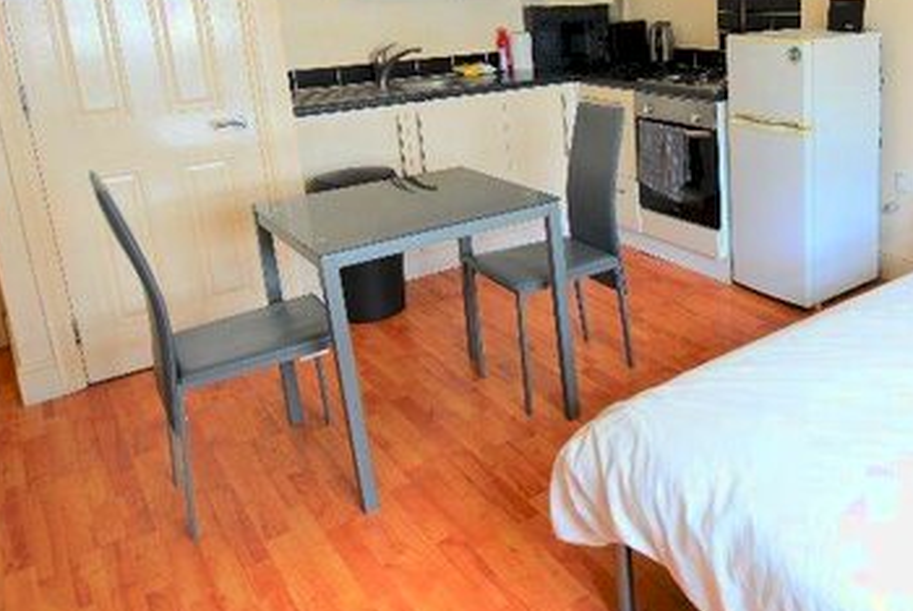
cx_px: 751
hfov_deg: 56.6
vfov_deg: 42.3
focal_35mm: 30
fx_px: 761
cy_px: 153
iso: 125
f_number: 3.5
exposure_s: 1/20
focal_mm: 10
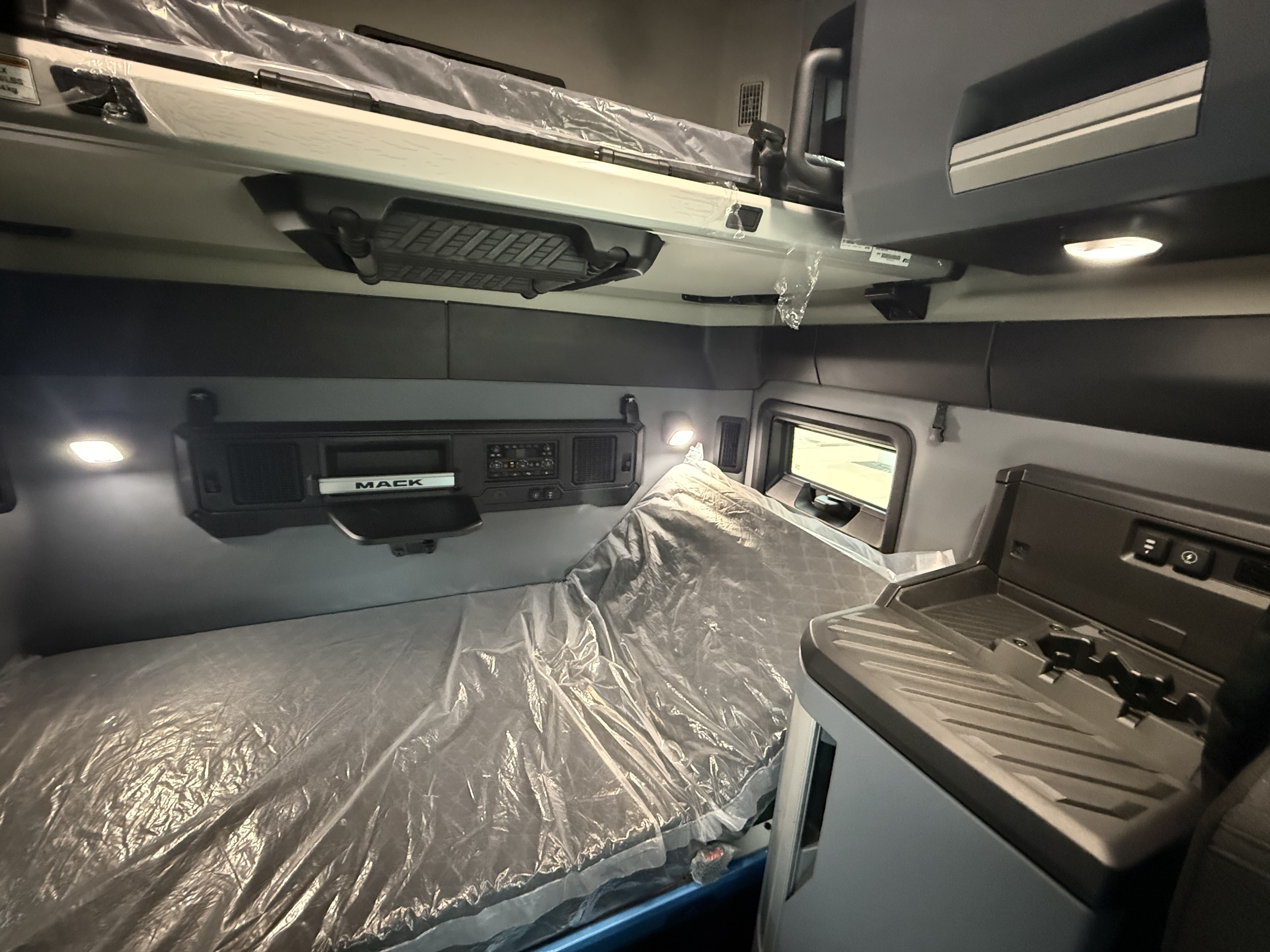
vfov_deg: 85.7
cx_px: 635
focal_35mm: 14
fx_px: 514
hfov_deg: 102.1
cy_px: 476
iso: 1250
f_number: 2.2
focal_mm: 2.22
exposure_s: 1/40
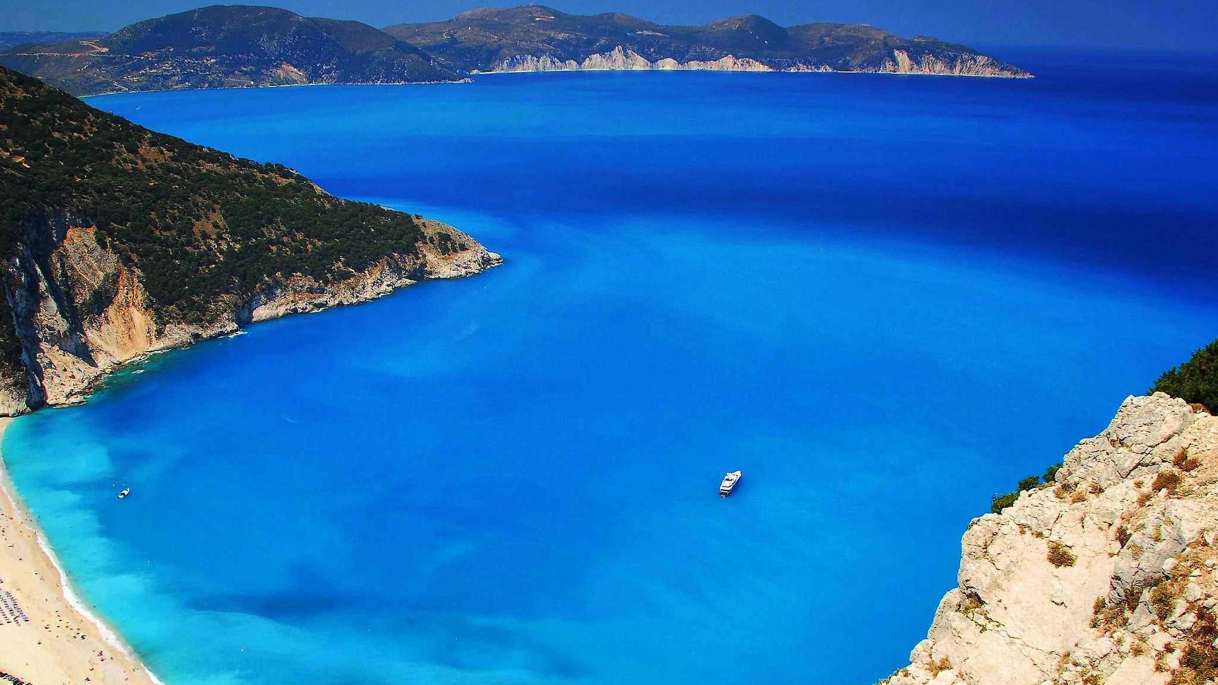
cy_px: 419
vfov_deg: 35.5
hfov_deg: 59.4
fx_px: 1066
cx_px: 645
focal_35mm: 33
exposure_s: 1/125
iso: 100
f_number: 5.6
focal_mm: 18
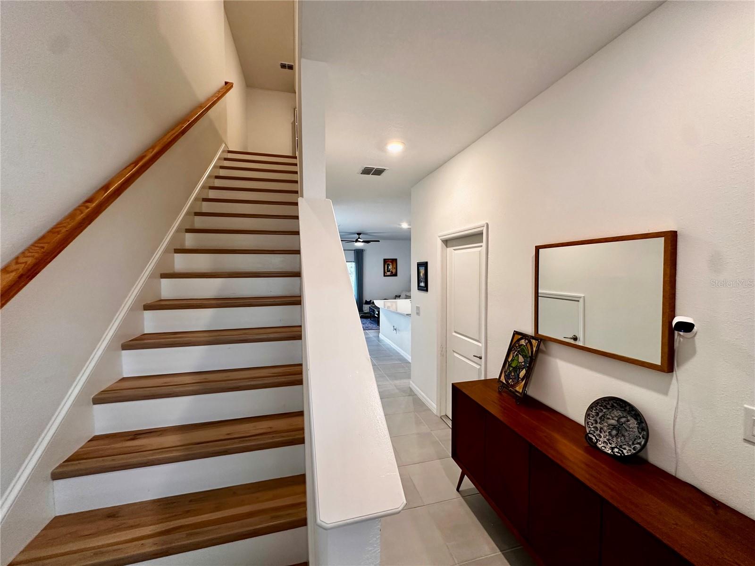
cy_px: 283
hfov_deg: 102.1
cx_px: 378
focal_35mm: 14
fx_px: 305
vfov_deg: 85.7
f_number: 2.2
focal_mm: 2.22
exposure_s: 1/60
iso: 200
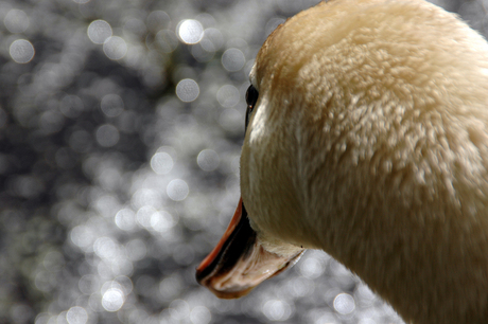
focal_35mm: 300
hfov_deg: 6.9
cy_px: 162
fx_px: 4064
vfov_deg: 4.6
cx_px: 244
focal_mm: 200
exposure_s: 1/1000
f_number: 8
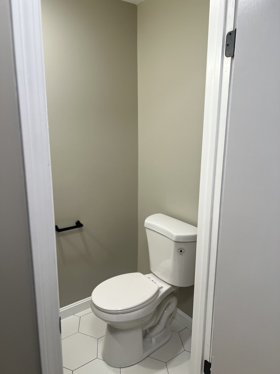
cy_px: 187
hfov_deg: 53.1
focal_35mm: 26
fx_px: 280
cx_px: 140
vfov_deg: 67.3
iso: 80
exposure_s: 1/120
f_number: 1.5
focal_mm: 5.7
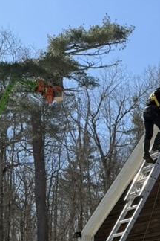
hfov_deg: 16.9
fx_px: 527
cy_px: 287
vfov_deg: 23.5
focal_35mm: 79
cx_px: 158
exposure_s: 1/3953
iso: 80
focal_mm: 6.76
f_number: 1.78
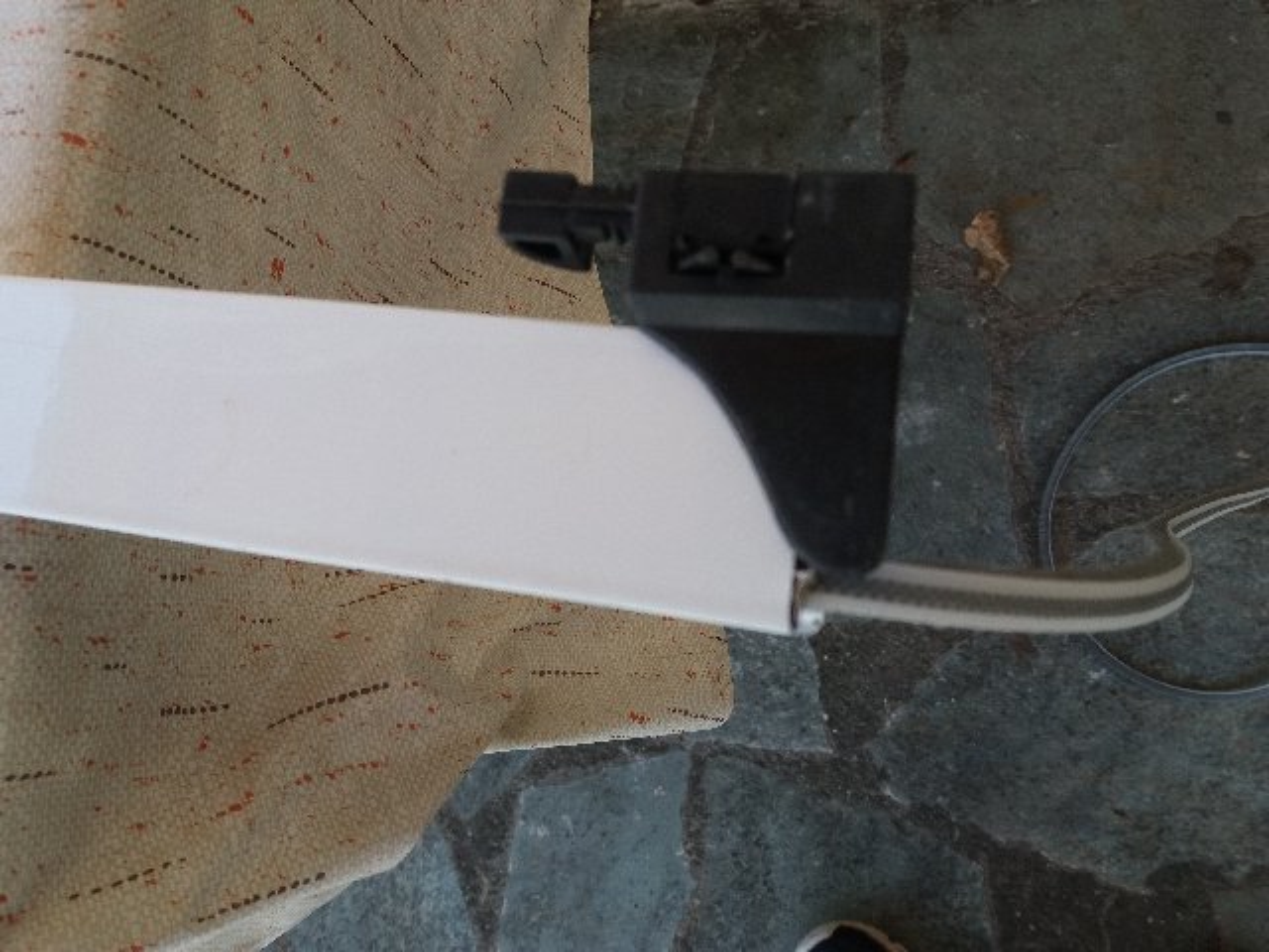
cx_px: 634
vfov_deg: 49.7
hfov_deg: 63.4
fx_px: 1026
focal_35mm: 28
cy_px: 476
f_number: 1.9
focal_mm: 3.7
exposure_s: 1/149
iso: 64
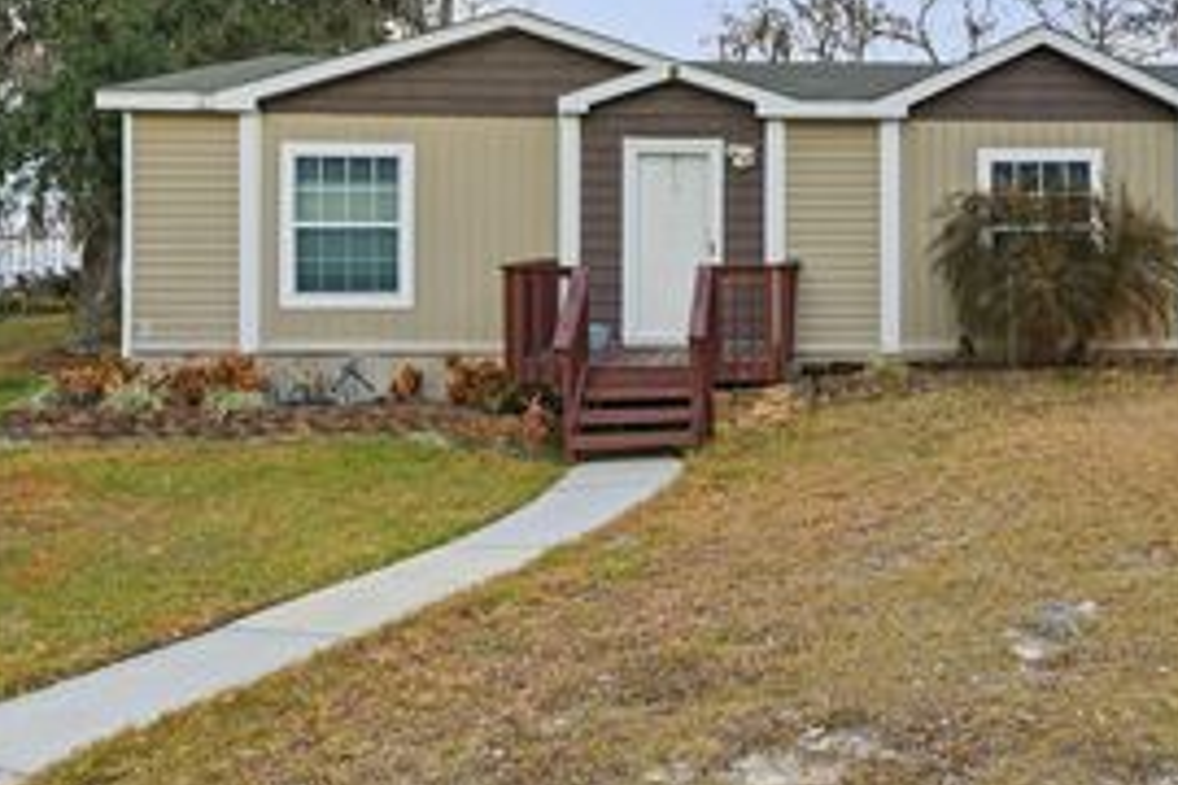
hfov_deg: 49.4
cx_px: 912
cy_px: 212
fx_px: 1211
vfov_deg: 35.3
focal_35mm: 37
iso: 400
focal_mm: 20
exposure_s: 1/160
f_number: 8
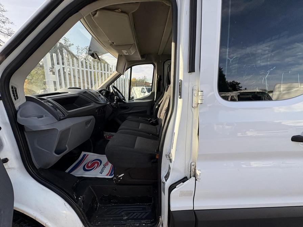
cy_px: 114
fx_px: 123
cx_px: 152
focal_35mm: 14
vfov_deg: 85.7
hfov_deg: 102.1
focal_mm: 2.22
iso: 40
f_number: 2.2
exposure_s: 1/401
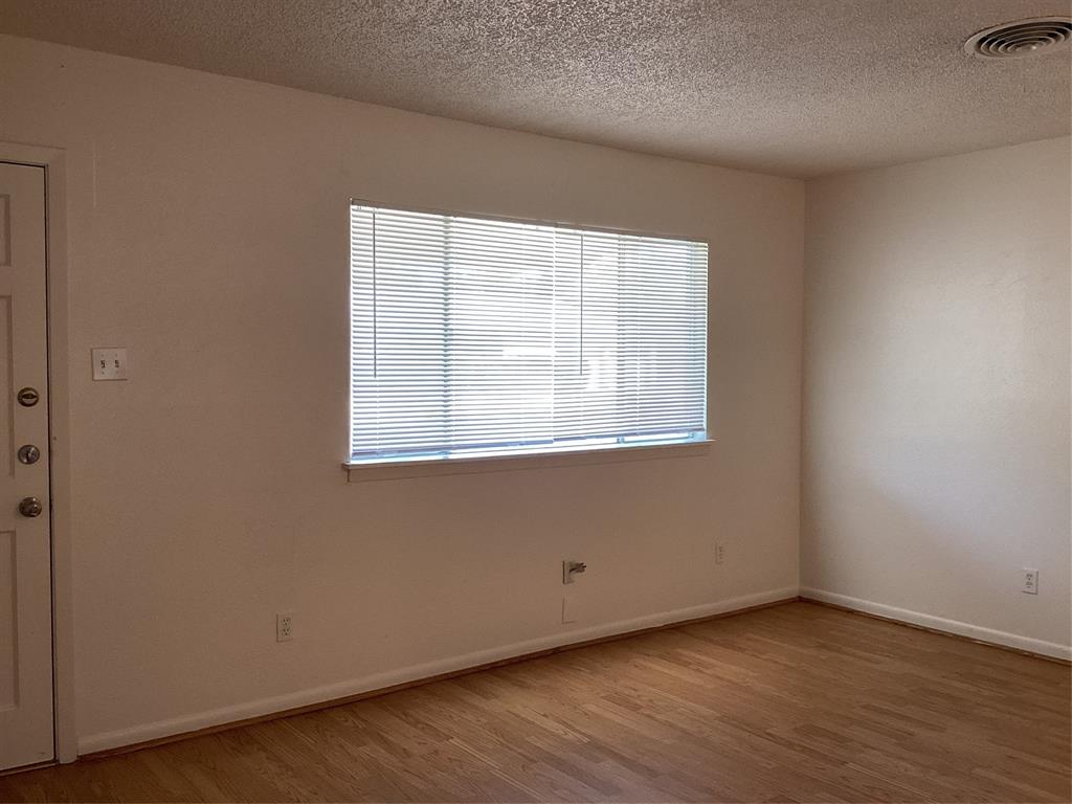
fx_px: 960
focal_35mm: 31
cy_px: 402
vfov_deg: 45.4
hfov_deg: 58.4
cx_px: 536
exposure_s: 1/60
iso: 80
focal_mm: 3.3
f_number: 2.4
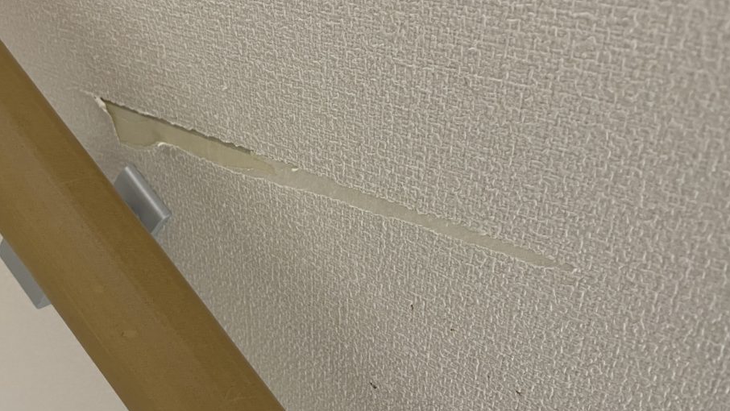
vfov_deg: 36.6
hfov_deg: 60.8
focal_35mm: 32
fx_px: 620
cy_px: 175
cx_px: 321
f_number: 1.6
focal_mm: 4.2
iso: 250
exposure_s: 1/60
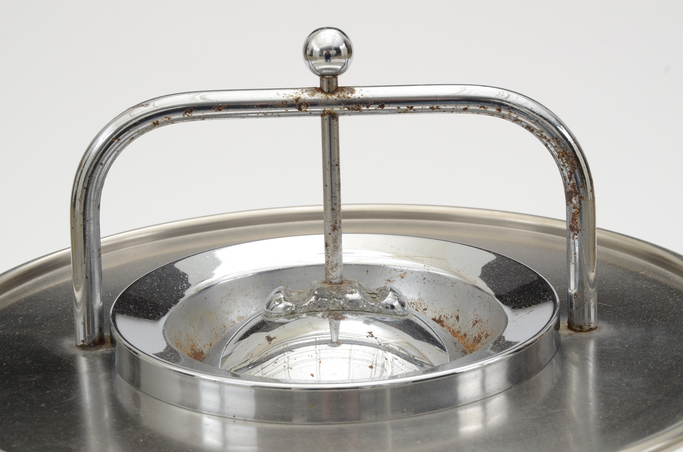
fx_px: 1761
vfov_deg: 14.6
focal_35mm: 93
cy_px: 226
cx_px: 342
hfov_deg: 22.0
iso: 200
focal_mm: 62
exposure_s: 1/125
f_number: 11
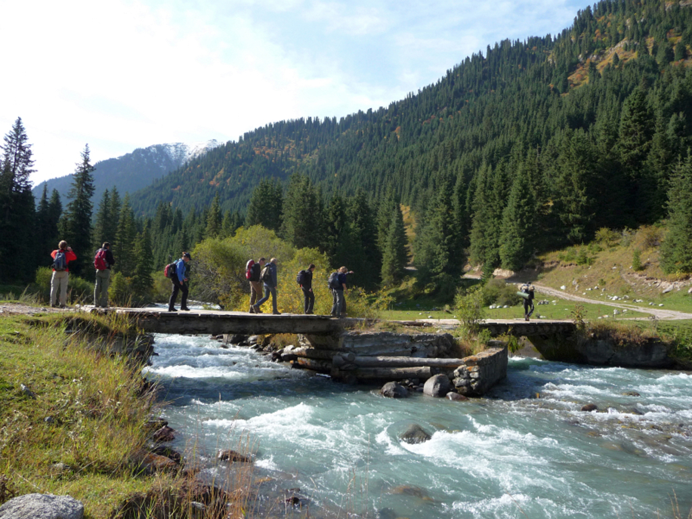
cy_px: 260
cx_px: 346
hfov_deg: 63.4
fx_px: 560
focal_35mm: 28
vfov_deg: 49.7
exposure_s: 1/500
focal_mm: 4.7
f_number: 3.3
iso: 100
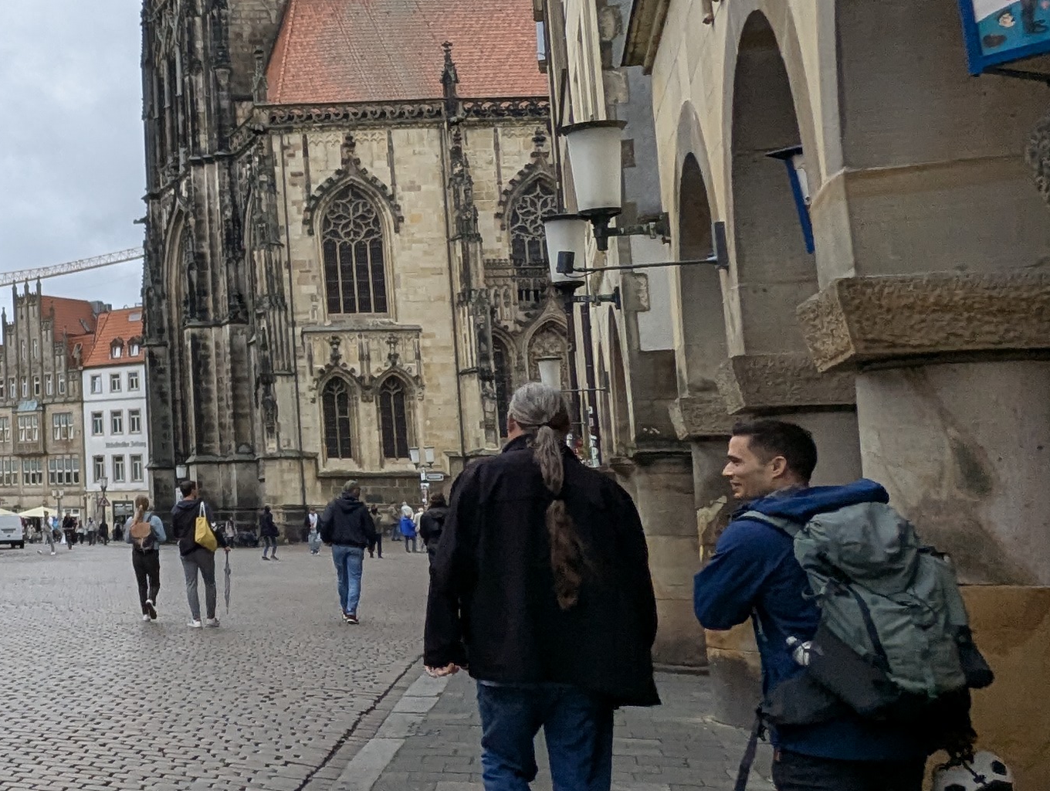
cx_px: -312
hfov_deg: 31.0
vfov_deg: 30.2
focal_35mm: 48
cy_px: 290
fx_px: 1458
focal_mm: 2.35
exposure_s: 1/326
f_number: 2.2
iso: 50
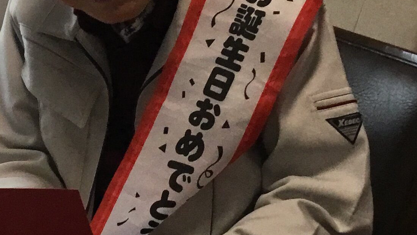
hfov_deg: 20.7
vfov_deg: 12.1
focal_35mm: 100
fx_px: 1106
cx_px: 6
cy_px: 113
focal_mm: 3.3
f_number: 2.4
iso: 40
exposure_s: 1/30
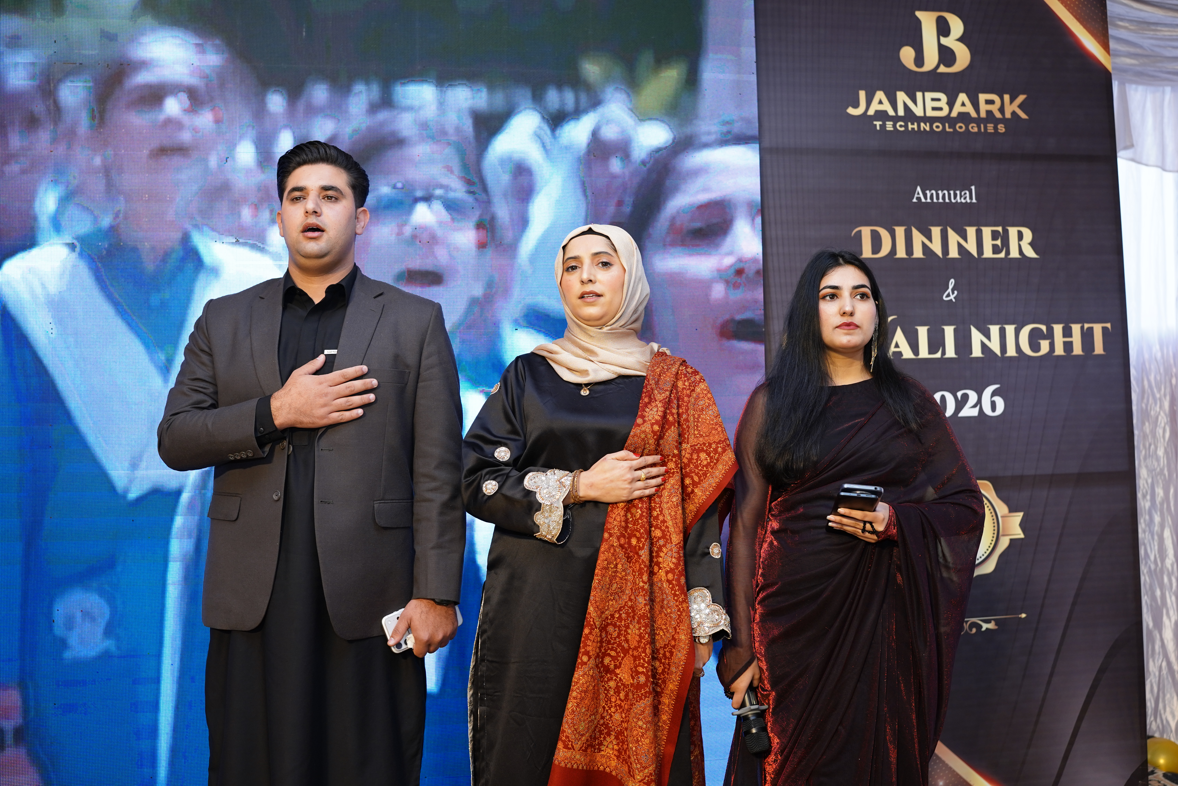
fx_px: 1145
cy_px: 393
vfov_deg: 37.9
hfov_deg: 54.4
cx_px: 589
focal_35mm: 35
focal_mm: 35
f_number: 2.8
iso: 640
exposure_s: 1/160
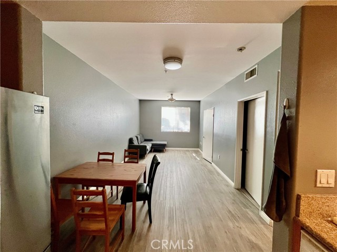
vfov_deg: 89.9
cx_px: 168
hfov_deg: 106.2
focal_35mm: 13
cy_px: 126
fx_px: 127
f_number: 1.8
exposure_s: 1/120
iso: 160
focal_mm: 1.57
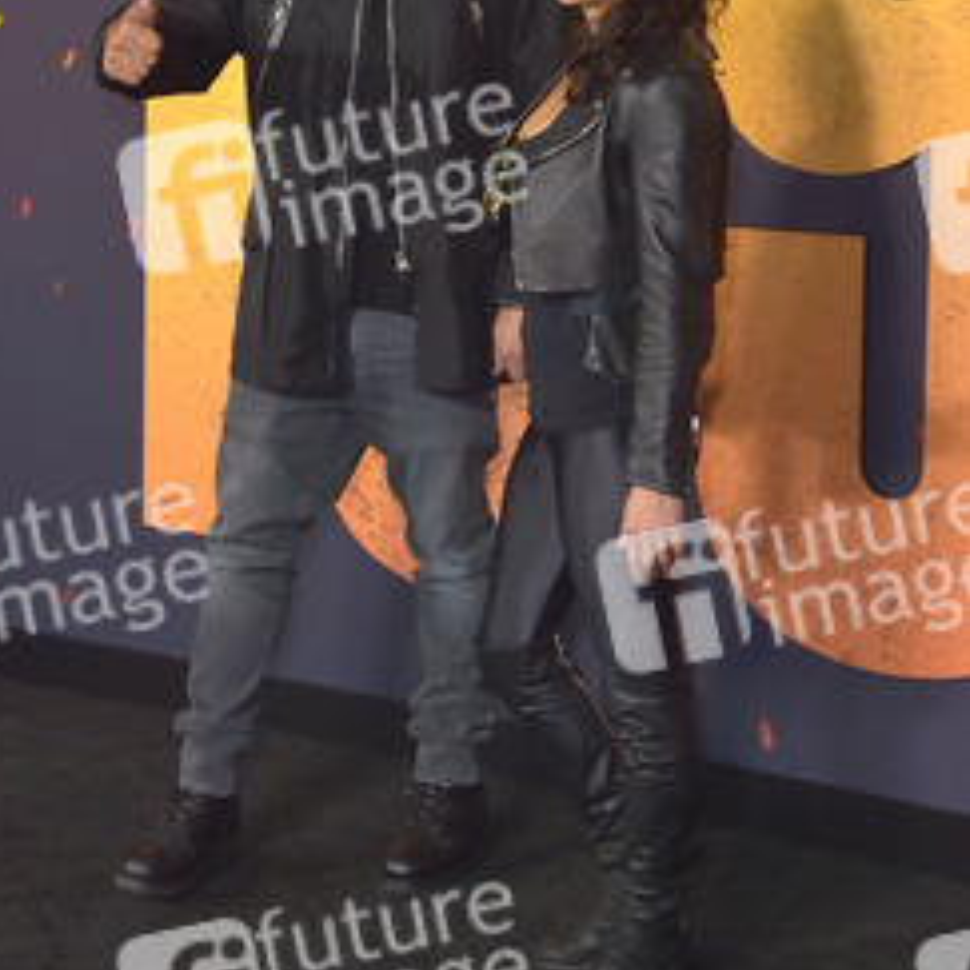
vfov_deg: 19.1
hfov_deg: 19.1
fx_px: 2885
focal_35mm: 91
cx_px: 441
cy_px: 379
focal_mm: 65
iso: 800
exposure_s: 1/250
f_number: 6.3
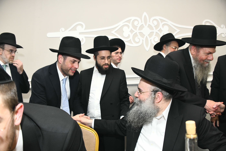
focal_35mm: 28
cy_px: 76
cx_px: 113
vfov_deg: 46.4
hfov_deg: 65.5
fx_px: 176
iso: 1600
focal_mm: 28
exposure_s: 1/160
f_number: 5.6
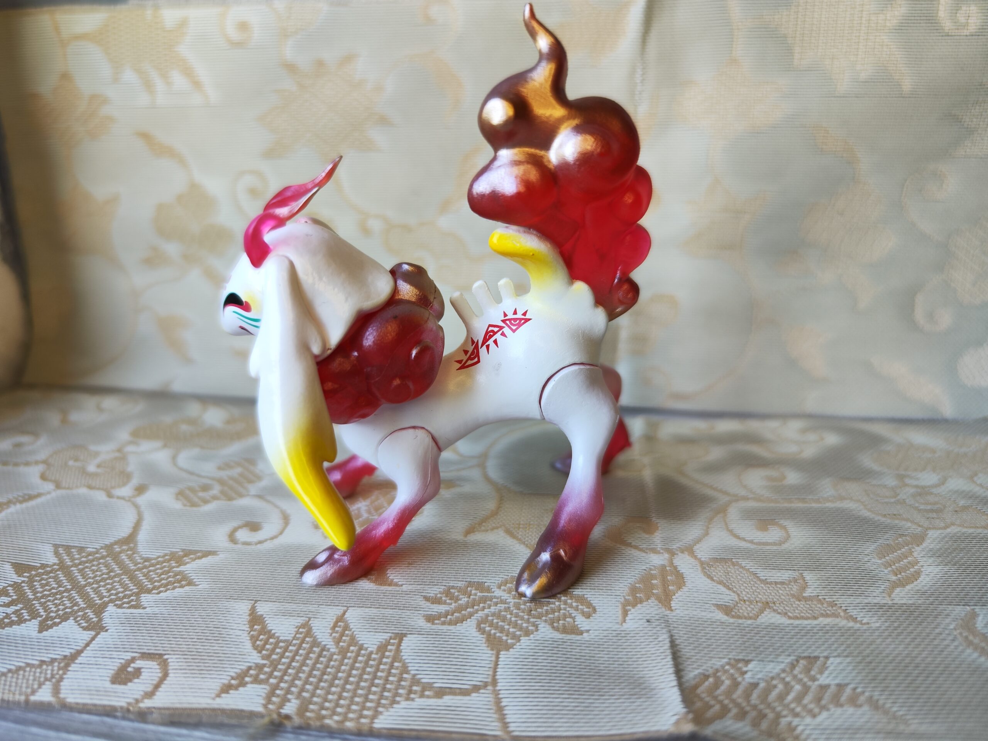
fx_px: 656
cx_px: 494
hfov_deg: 73.9
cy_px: 370
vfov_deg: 58.9
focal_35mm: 23
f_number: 1.69
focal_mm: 7.01
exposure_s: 1/100
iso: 130
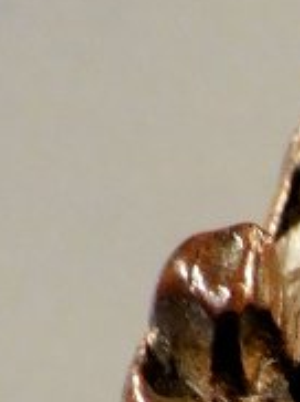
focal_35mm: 198
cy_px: 1204
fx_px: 2293
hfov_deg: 7.1
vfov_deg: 8.4
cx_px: 690
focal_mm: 5.4
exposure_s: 1/25
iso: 400
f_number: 3.5
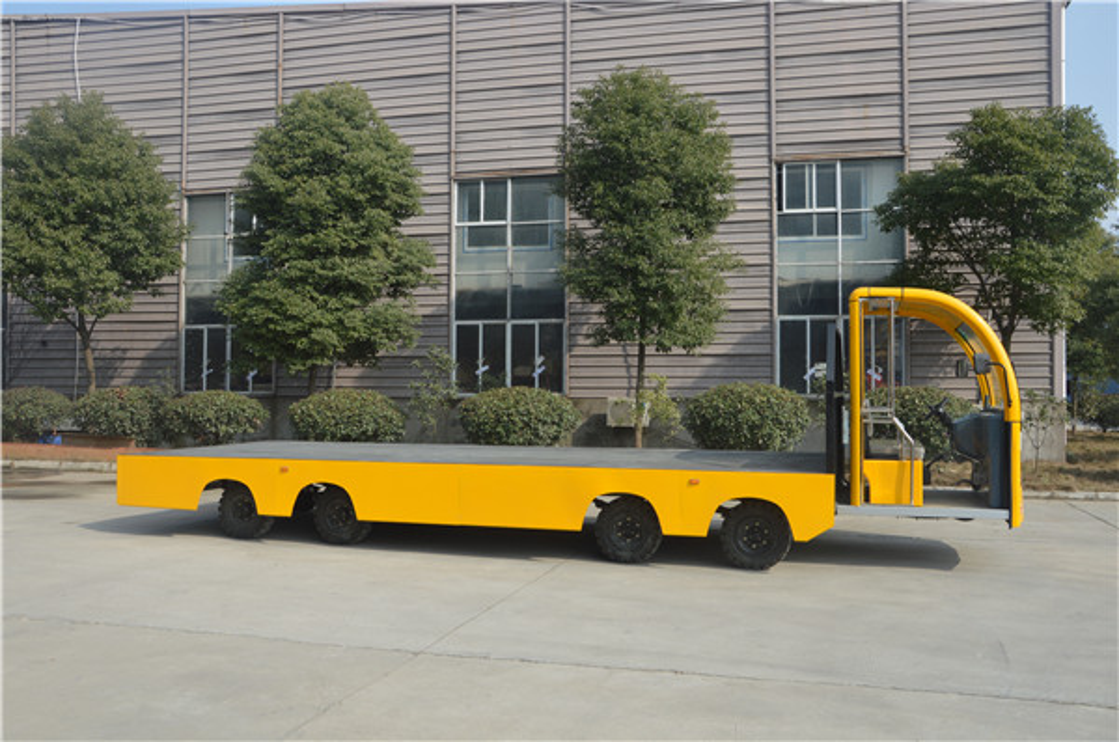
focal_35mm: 32
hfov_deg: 59.6
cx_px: 560
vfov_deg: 41.6
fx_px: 978
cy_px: 371
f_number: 8
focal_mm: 21
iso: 100
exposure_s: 1/250
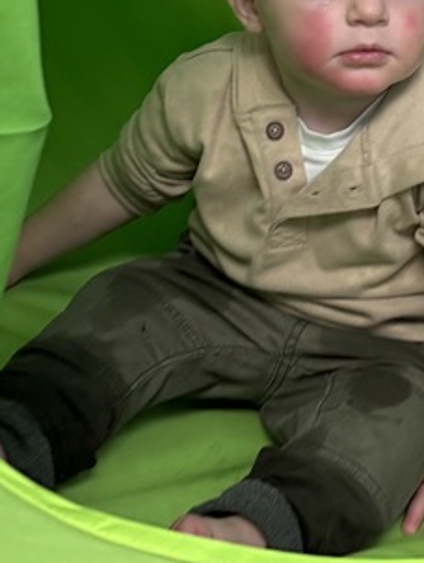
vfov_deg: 23.1
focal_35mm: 81
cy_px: -7
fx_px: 1320
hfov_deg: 18.2
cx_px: 309
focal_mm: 6.76
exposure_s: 1/60
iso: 250
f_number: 1.78
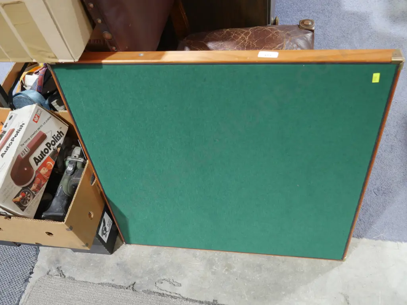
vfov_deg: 44.2
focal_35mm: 32
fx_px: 376
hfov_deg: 56.8
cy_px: 152
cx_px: 204
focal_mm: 16
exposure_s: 1/60
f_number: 3.6
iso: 1250
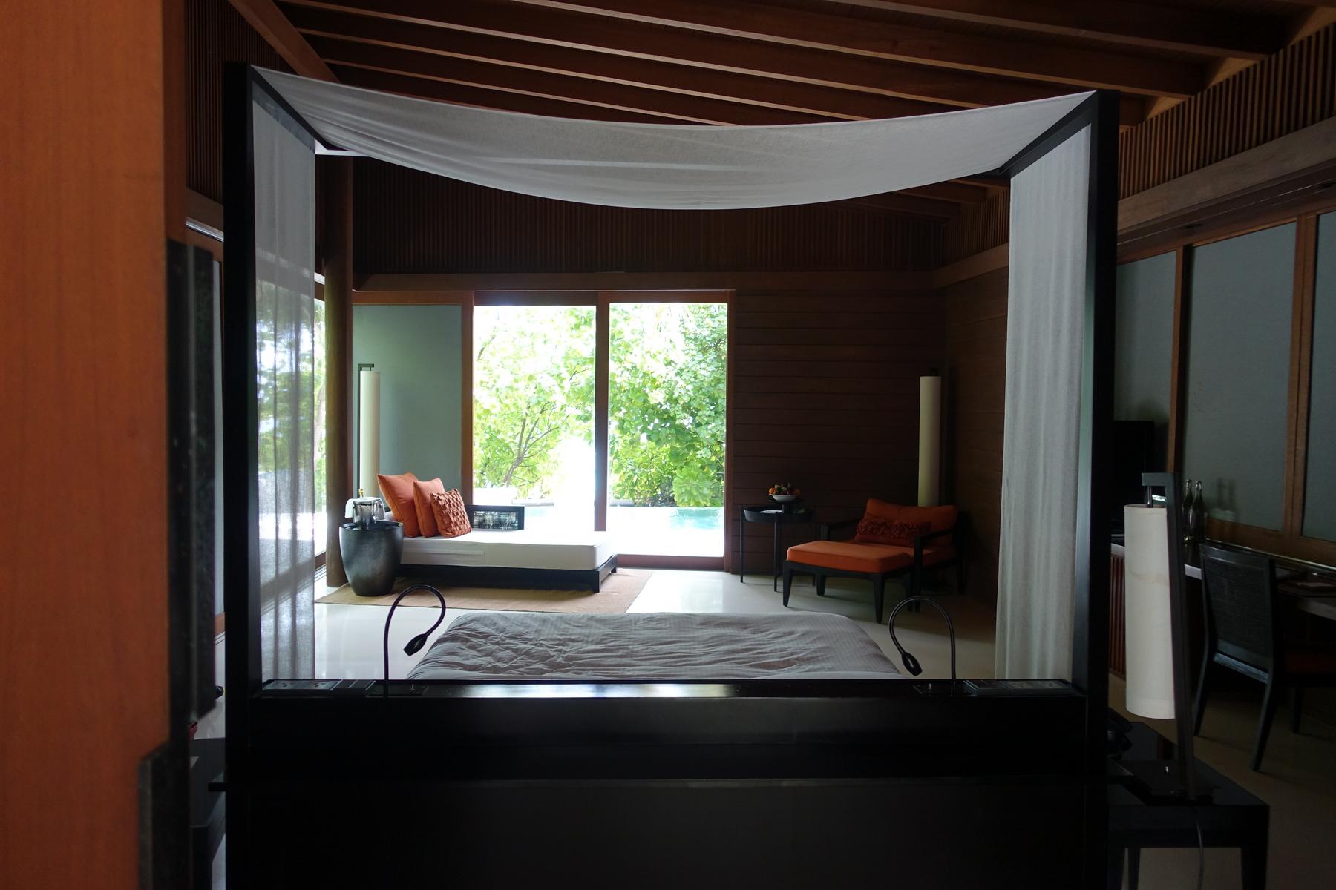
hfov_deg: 73.7
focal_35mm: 24
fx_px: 891
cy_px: 445
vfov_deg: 53.1
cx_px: 668
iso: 320
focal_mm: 8.8
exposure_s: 1/250
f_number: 1.8
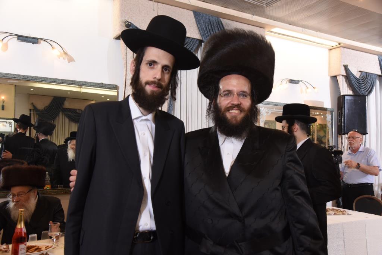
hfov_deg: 55.8
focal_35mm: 34
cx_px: 191
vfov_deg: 38.9
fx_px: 361
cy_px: 128
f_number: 7.1
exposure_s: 1/100
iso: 800
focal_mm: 34
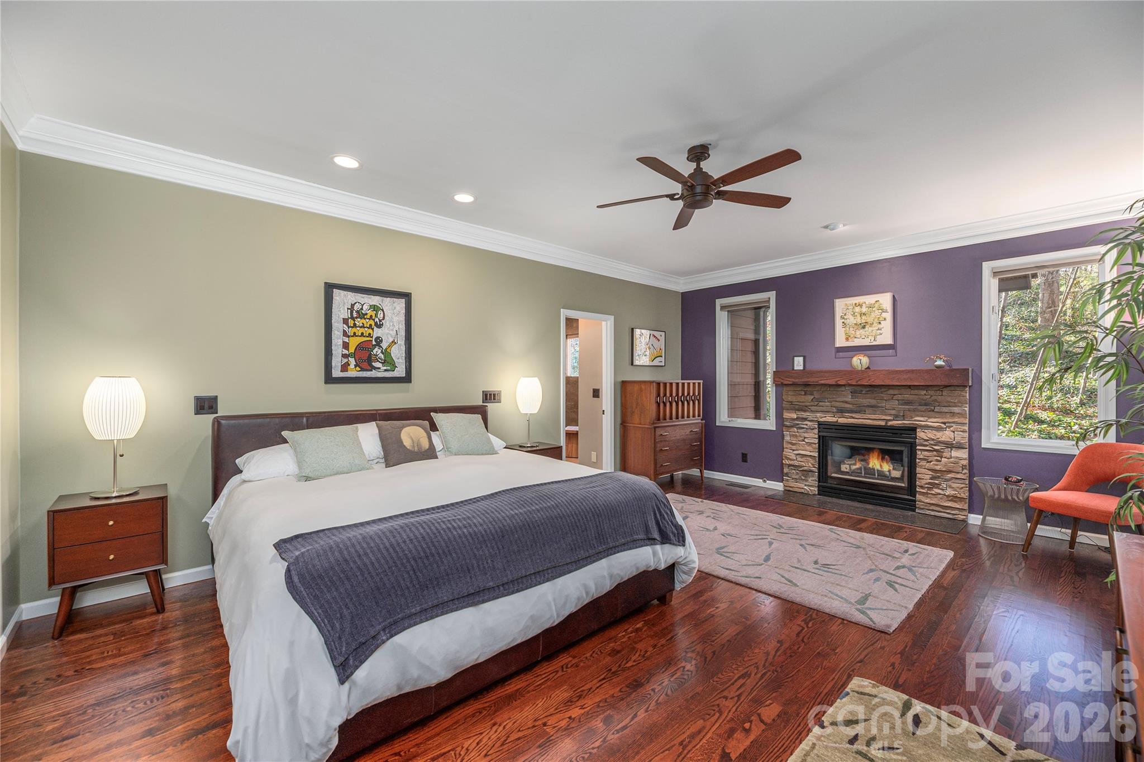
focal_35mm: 14
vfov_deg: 81.2
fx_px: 445
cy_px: 381
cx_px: 572
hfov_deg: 104.3
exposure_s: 1/60
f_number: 7.1
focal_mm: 14
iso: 320
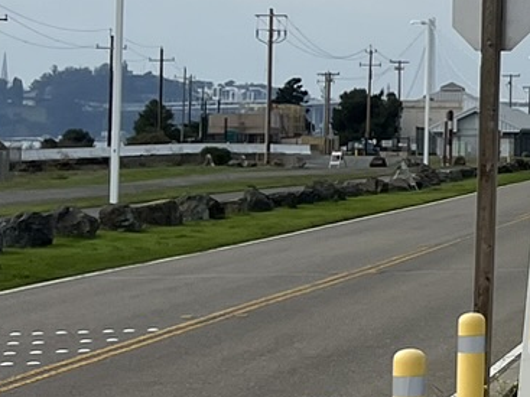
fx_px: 2219
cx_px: 1087
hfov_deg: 12.0
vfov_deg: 10.2
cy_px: 13
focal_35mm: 145
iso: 50
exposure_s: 1/5882
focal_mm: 5.7
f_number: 1.5
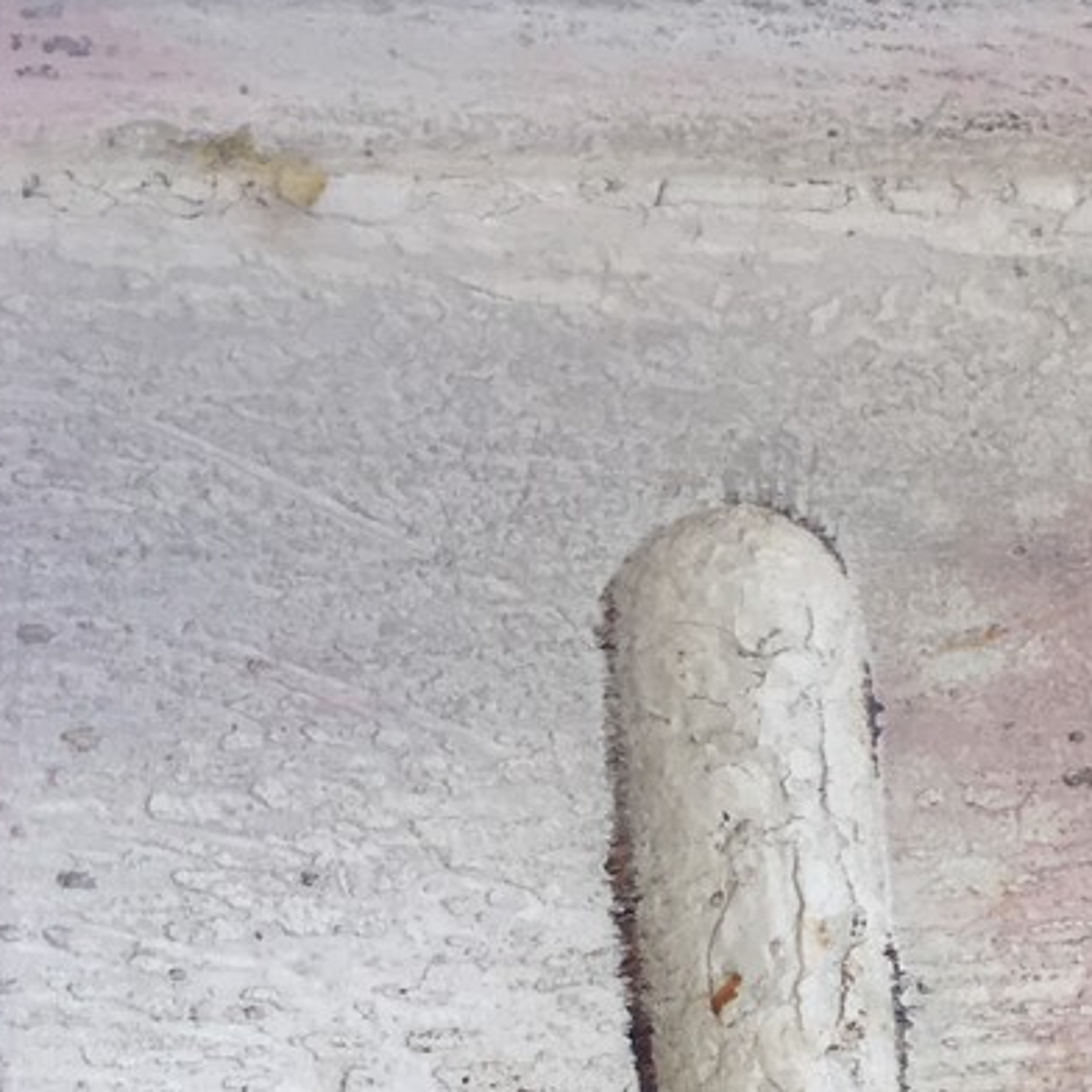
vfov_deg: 17.0
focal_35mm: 98
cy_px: 1283
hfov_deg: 15.3
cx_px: 1958
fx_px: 3498
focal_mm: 4.15
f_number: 2.2
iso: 25
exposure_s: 1/100
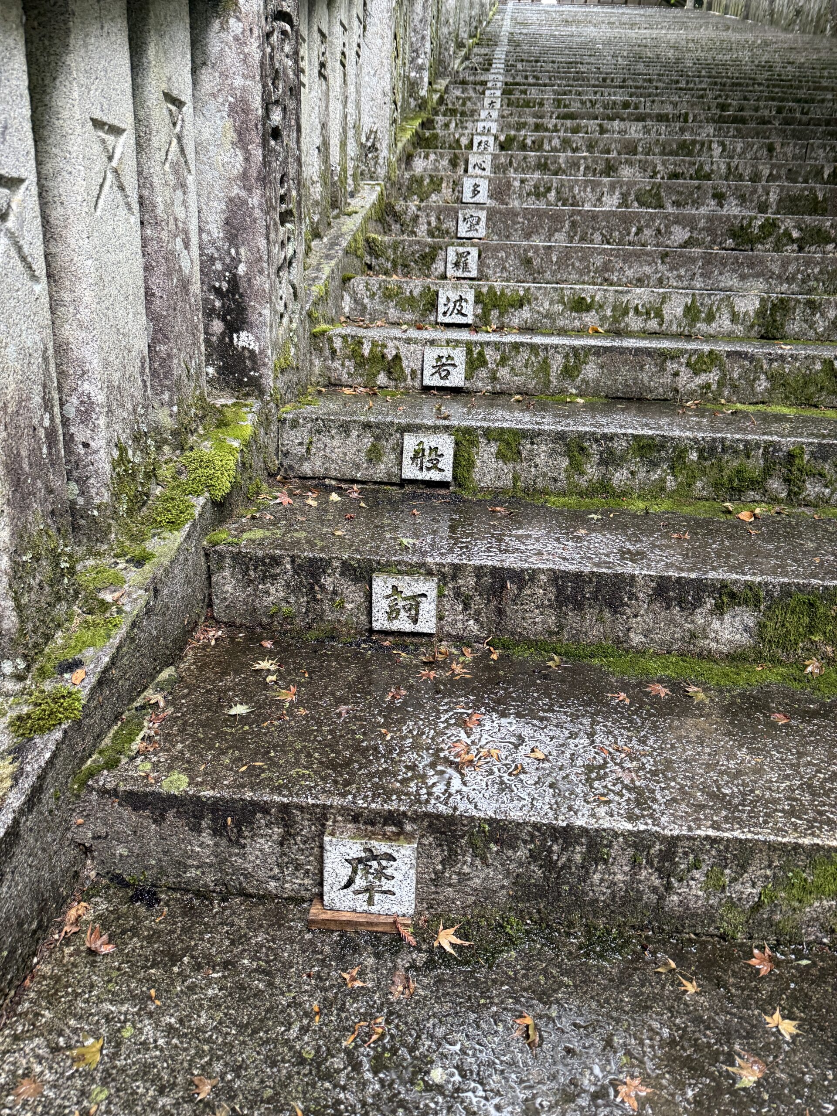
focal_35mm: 24
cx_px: 418
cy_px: 558
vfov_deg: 71.6
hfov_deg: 56.8
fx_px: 774
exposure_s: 1/60
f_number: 1.78
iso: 250
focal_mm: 6.76
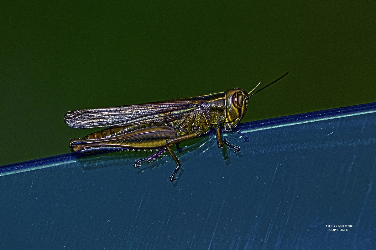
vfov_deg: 3.0
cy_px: 125
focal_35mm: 450
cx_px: 188
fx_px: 4694
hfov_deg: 4.6
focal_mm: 300
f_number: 11
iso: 250
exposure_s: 1/500
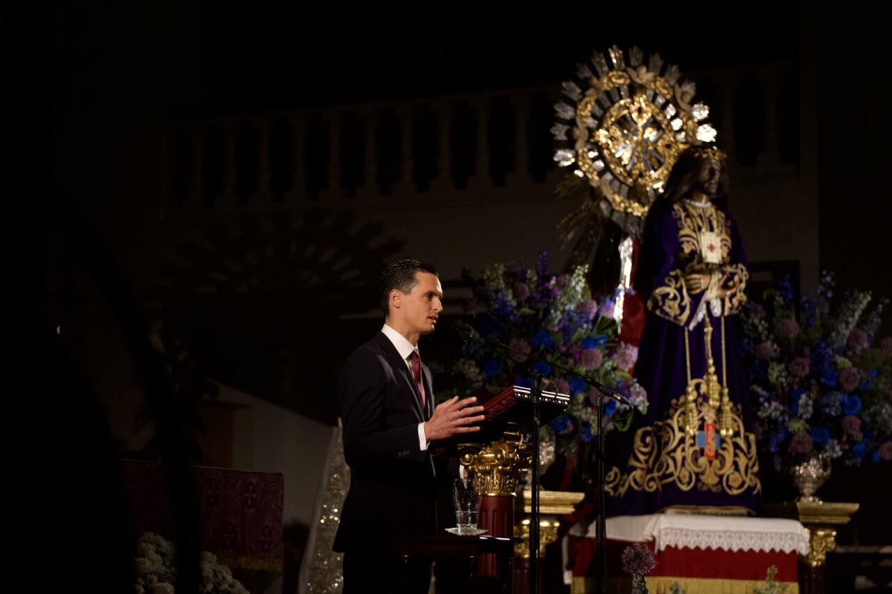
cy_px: 297
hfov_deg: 22.4
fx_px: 2254
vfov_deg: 15.0
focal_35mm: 91
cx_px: 446
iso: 2500
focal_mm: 91
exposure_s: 1/250
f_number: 2.8
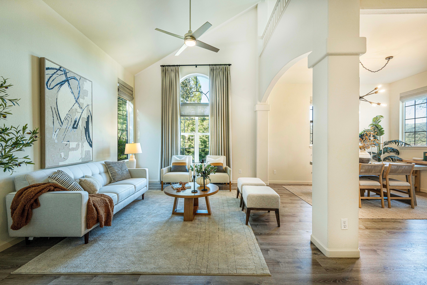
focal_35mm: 16
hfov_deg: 96.7
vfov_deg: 73.7
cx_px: 214
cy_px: 142
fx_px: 190
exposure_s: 1/13
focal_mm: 16
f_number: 9
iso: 250
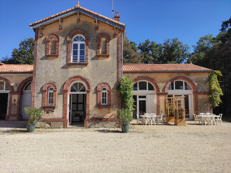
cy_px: 86
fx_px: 167
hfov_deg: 69.4
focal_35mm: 25
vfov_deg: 54.9
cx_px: 116
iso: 100
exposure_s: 1/1196
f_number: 1.89
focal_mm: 5.43
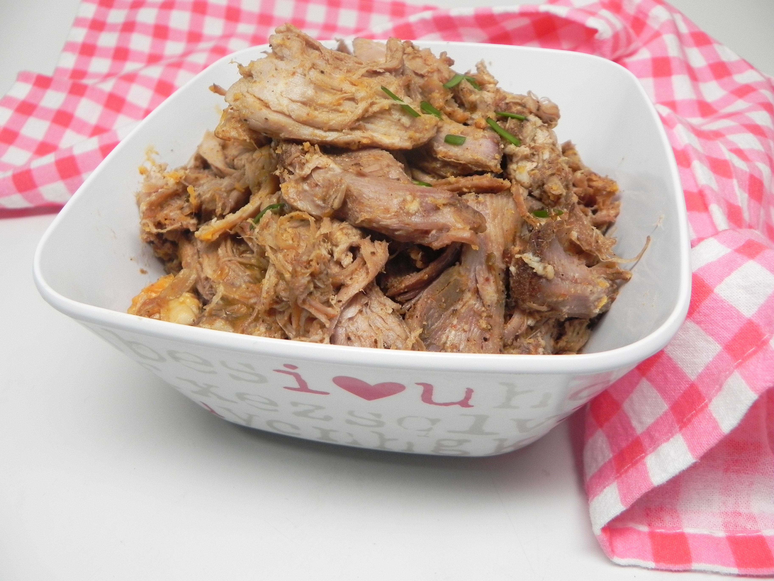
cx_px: 387
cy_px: 290
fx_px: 648
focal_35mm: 29
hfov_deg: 61.7
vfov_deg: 48.2
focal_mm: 5.2
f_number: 2.8
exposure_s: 1/50.4
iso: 160
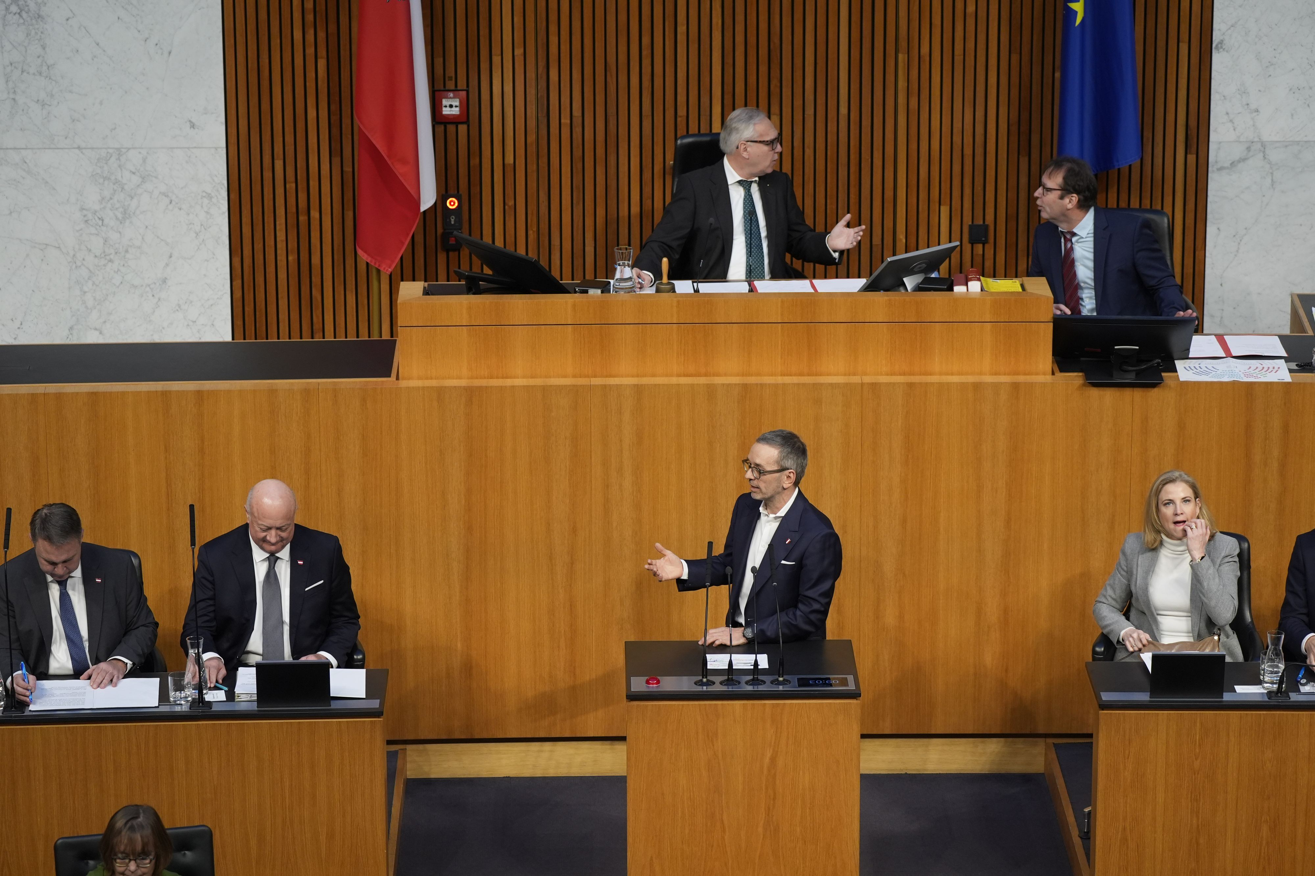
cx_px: 658
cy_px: 438
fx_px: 4310
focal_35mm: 118
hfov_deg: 17.3
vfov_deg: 11.6
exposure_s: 1/160
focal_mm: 118
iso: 1250
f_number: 5
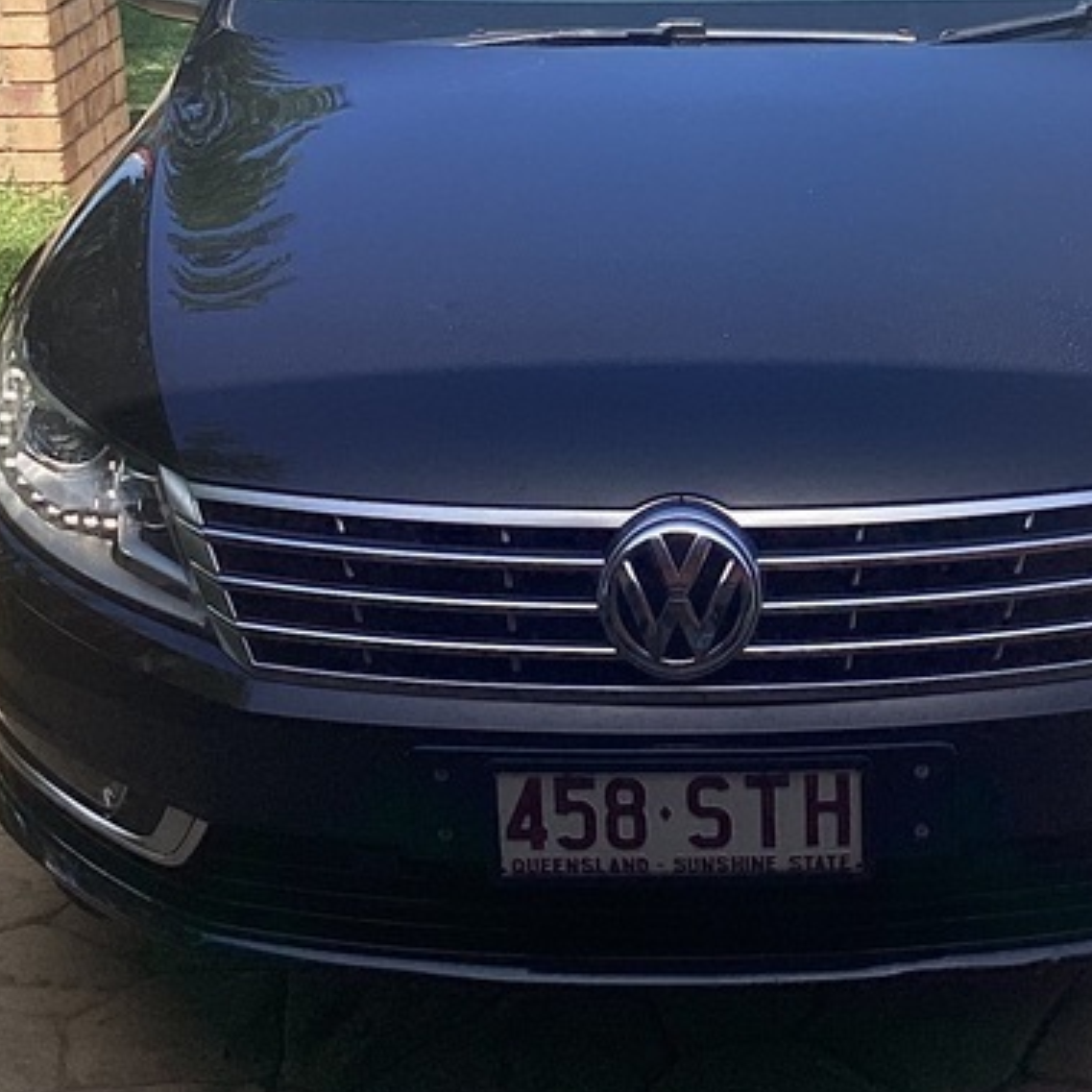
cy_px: 256
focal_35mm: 74
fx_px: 2641
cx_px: 876
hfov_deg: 23.0
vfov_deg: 23.1
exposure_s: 1/762
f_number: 2.4
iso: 25
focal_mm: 3.3
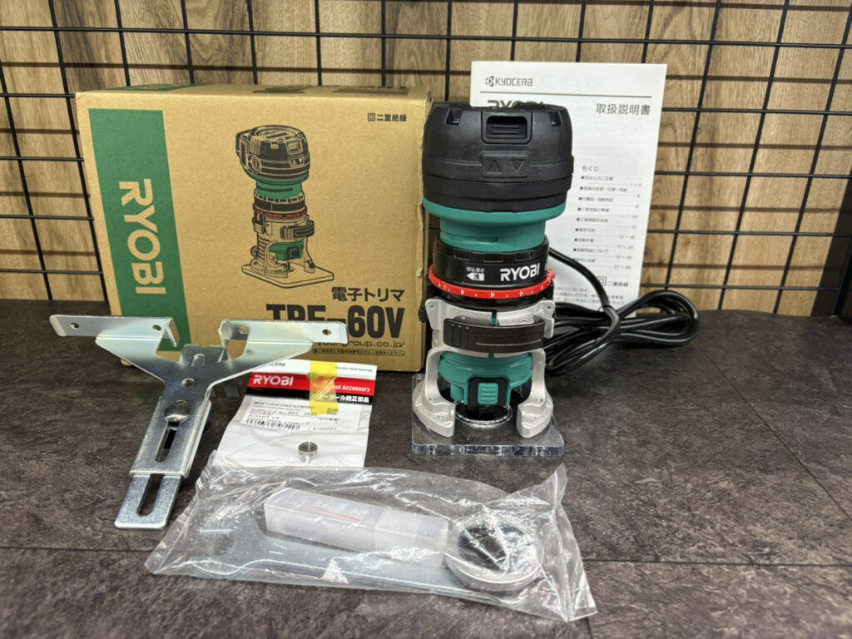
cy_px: 320
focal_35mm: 26
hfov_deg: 67.3
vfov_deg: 53.1
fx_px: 640
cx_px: 426
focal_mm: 5.96
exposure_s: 1/121
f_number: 1.6
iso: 125
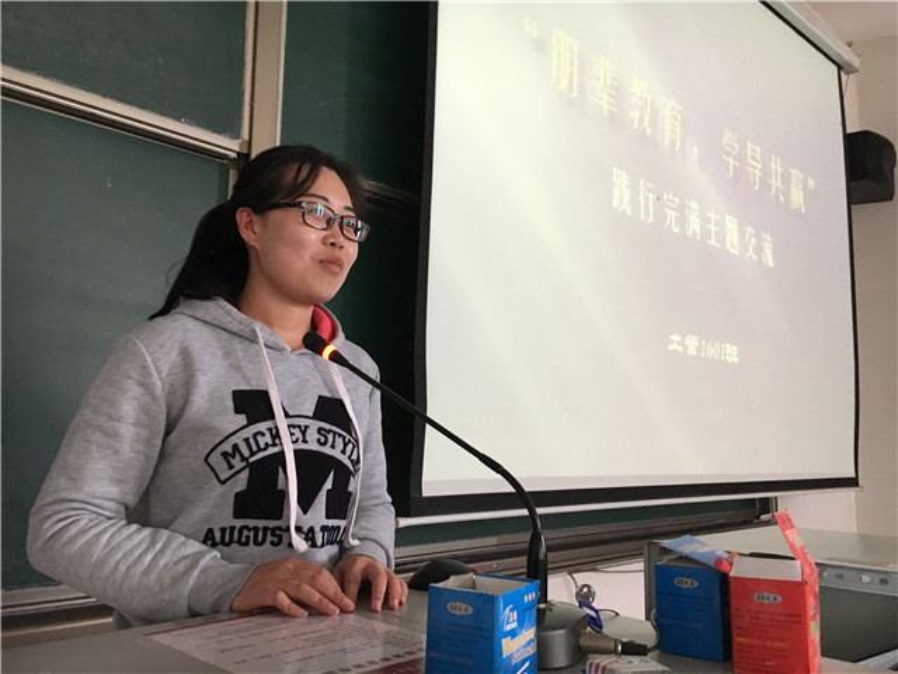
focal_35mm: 29
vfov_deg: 48.2
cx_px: 449
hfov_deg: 61.7
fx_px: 752
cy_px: 337
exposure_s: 1/17
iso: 200
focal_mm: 4.15
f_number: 2.2
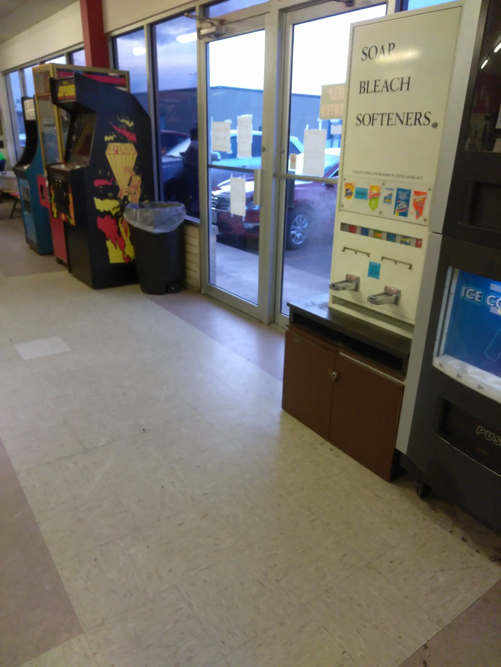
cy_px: 334
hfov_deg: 66.0
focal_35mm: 20
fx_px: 386
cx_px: 250
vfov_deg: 81.7
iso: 493
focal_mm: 3.46
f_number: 2.2
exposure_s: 1/30
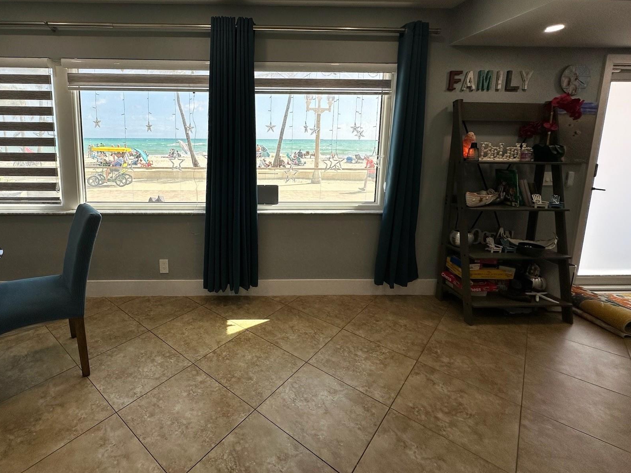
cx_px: 236
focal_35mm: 18
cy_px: 188
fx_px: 328
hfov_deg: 86.0
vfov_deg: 70.8
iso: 40
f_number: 2.2
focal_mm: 2.22
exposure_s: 1/407
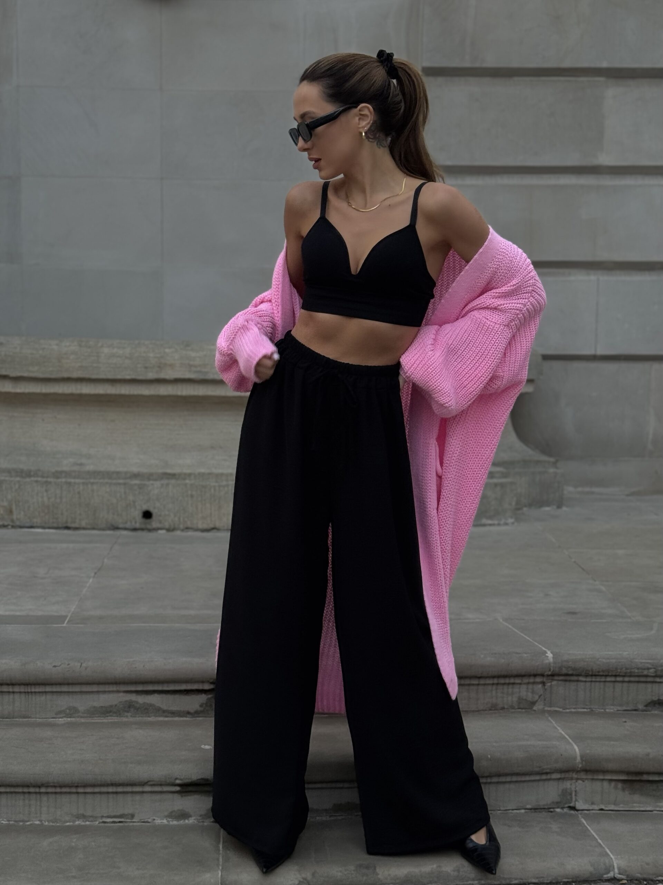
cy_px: 442
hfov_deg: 30.3
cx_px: 332
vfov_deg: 39.7
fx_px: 1226
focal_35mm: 48
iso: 80
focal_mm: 6.76
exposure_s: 1/147
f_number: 1.78
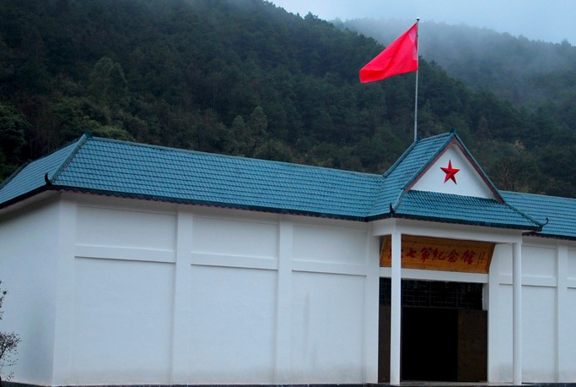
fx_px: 1010
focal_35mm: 63
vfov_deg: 21.6
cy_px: 234
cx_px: 333
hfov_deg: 31.8
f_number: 4
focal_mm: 28
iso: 200
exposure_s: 1/500
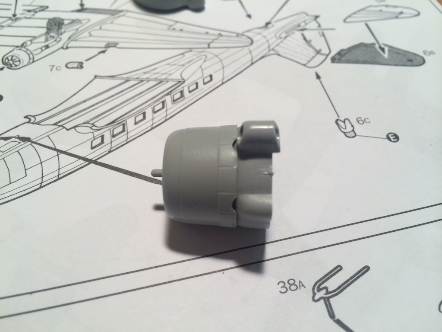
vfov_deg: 46.8
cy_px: 166
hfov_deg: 60.0
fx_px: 383
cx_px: 221
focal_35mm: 30
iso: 40
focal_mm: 4.12
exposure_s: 1/30
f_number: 2.2
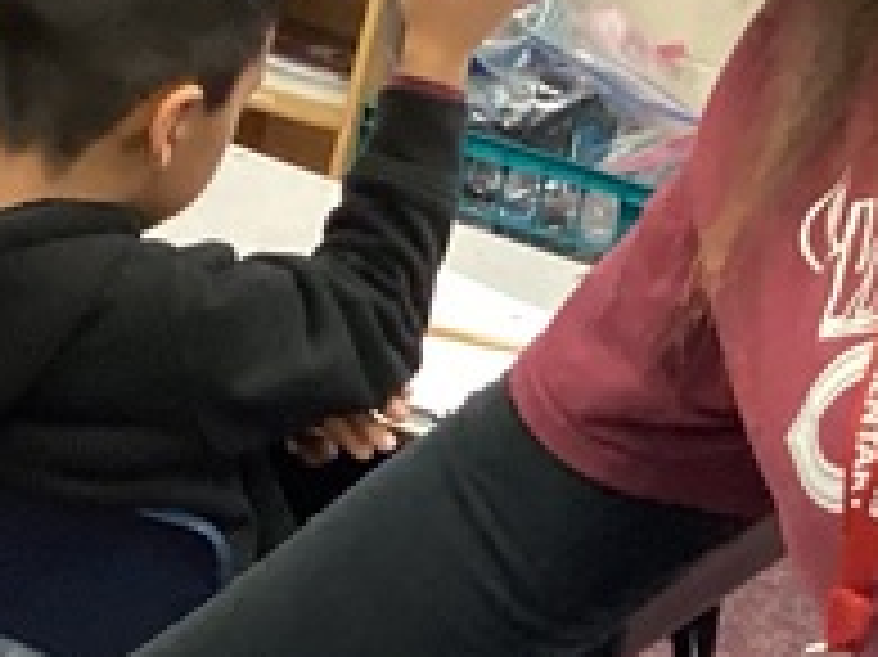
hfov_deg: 12.1
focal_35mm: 163
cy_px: 796
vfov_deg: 9.0
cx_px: 459
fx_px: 4132
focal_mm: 3.3
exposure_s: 1/60
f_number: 2.4
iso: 320
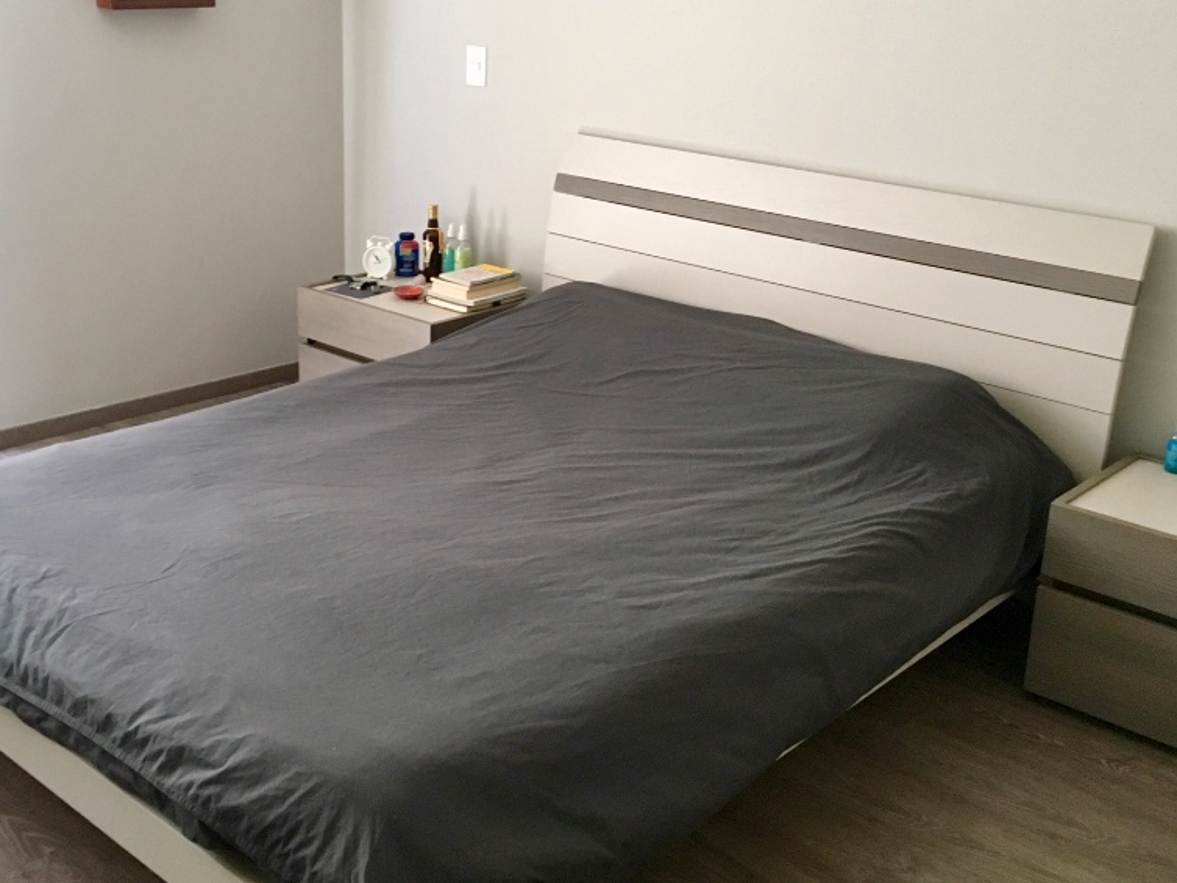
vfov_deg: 35.1
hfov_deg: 45.7
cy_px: 362
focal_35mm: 41
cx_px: 546
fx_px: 1395
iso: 200
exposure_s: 1/15
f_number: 2.2
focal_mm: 4.15
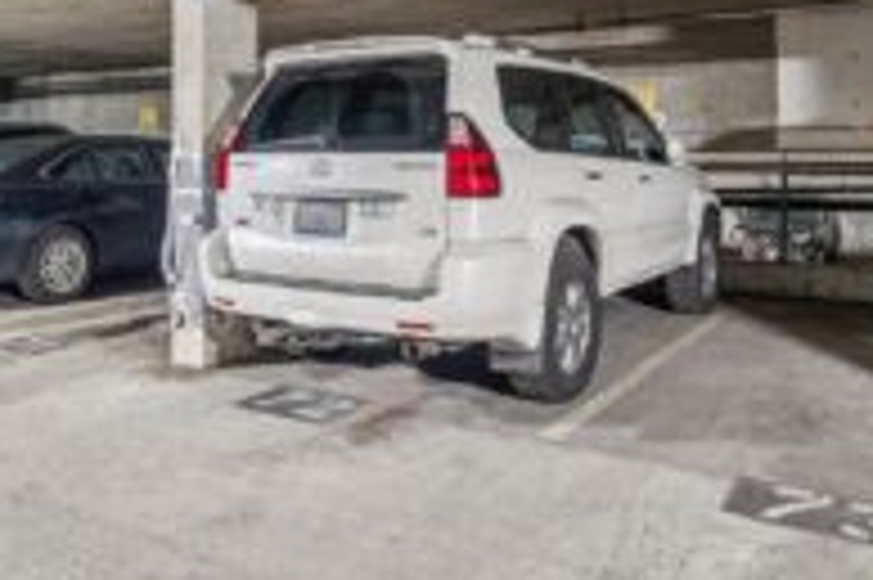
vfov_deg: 39.3
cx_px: 392
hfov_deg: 57.1
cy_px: 178
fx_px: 800
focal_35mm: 33
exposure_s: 1
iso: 1600
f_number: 8
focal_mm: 16
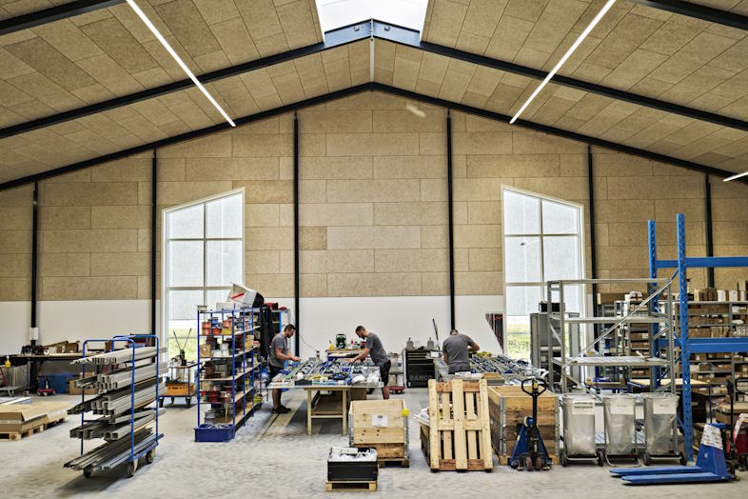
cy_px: 250
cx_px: 374
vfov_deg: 37.9
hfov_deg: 54.4
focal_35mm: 35
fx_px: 727
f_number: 4
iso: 500
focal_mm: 35
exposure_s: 1/320
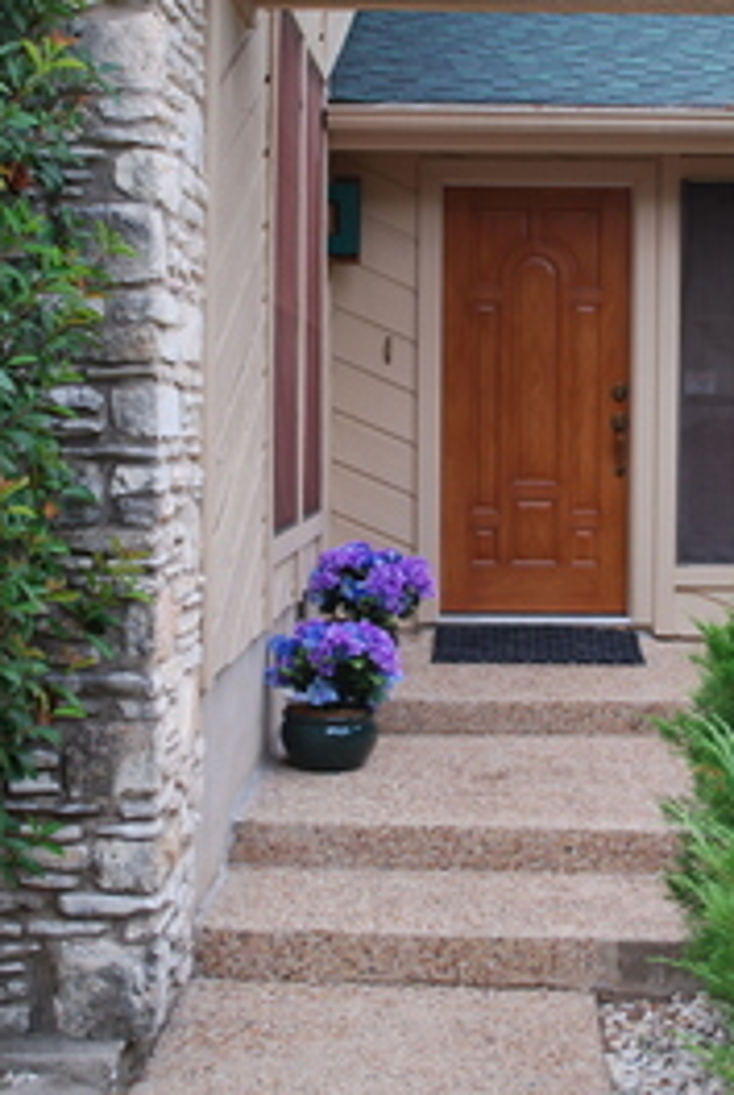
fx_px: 1797
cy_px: 419
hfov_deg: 22.9
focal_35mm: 59
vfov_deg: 33.7
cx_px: 518
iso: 110
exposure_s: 1/125
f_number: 5.6
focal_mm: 26
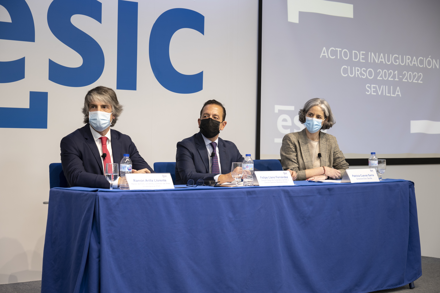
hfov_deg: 28.5
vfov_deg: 19.2
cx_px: 220
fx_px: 868
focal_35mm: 71
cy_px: 146
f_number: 4
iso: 800
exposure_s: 1/50
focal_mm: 71
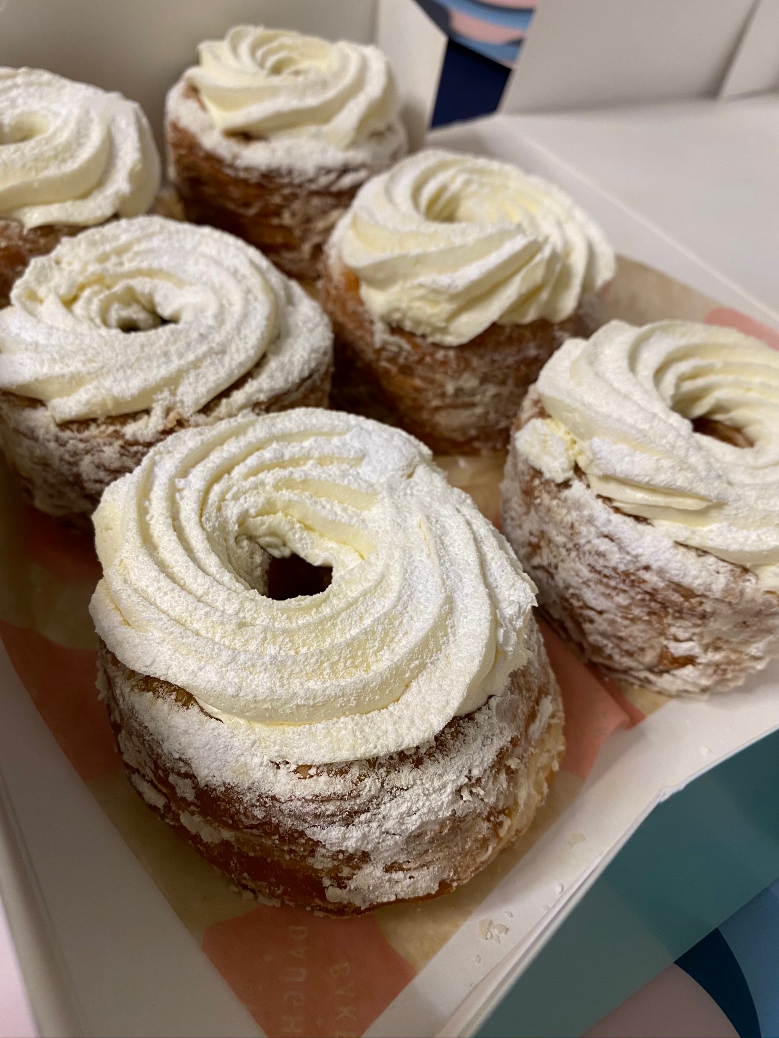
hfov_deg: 53.1
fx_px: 780
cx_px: 390
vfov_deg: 67.3
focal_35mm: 26
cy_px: 519
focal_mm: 4.25
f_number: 1.8
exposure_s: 1/60
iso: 80
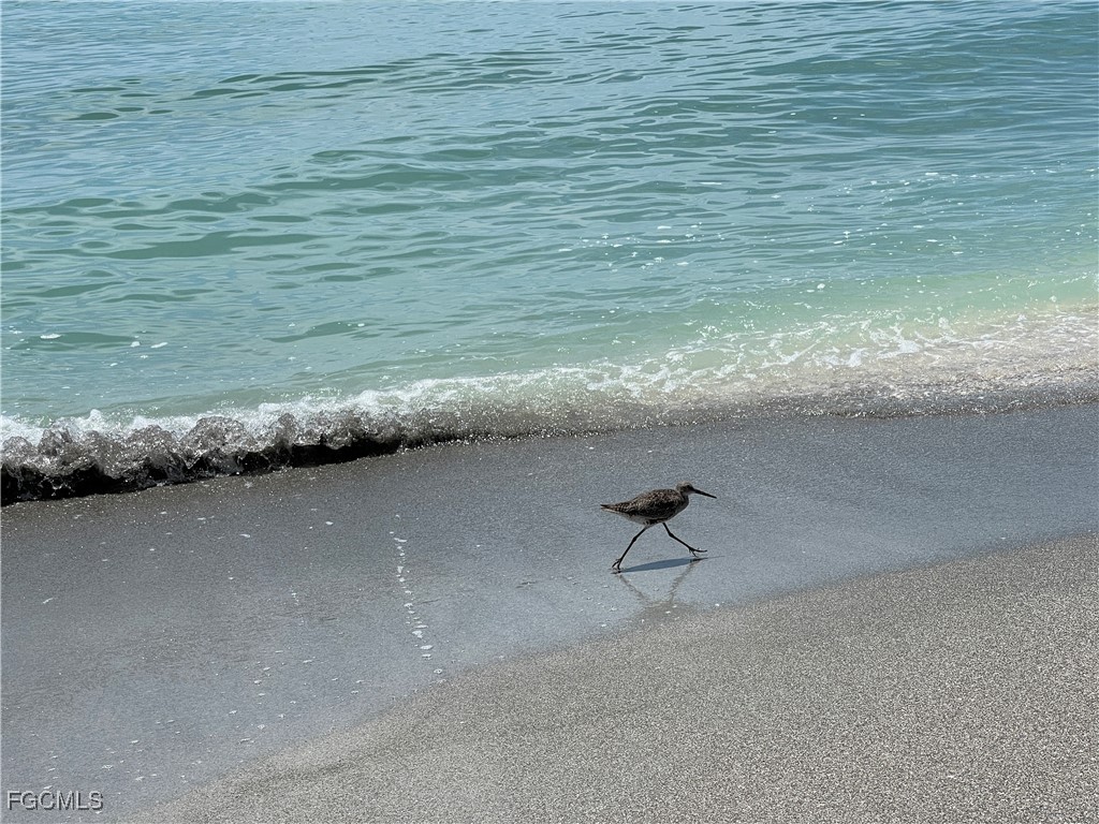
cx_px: 550
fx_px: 2032
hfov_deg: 30.3
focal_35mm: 64
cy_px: 412
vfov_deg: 22.9
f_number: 2.2
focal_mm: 7.5
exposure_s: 1/3215
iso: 20
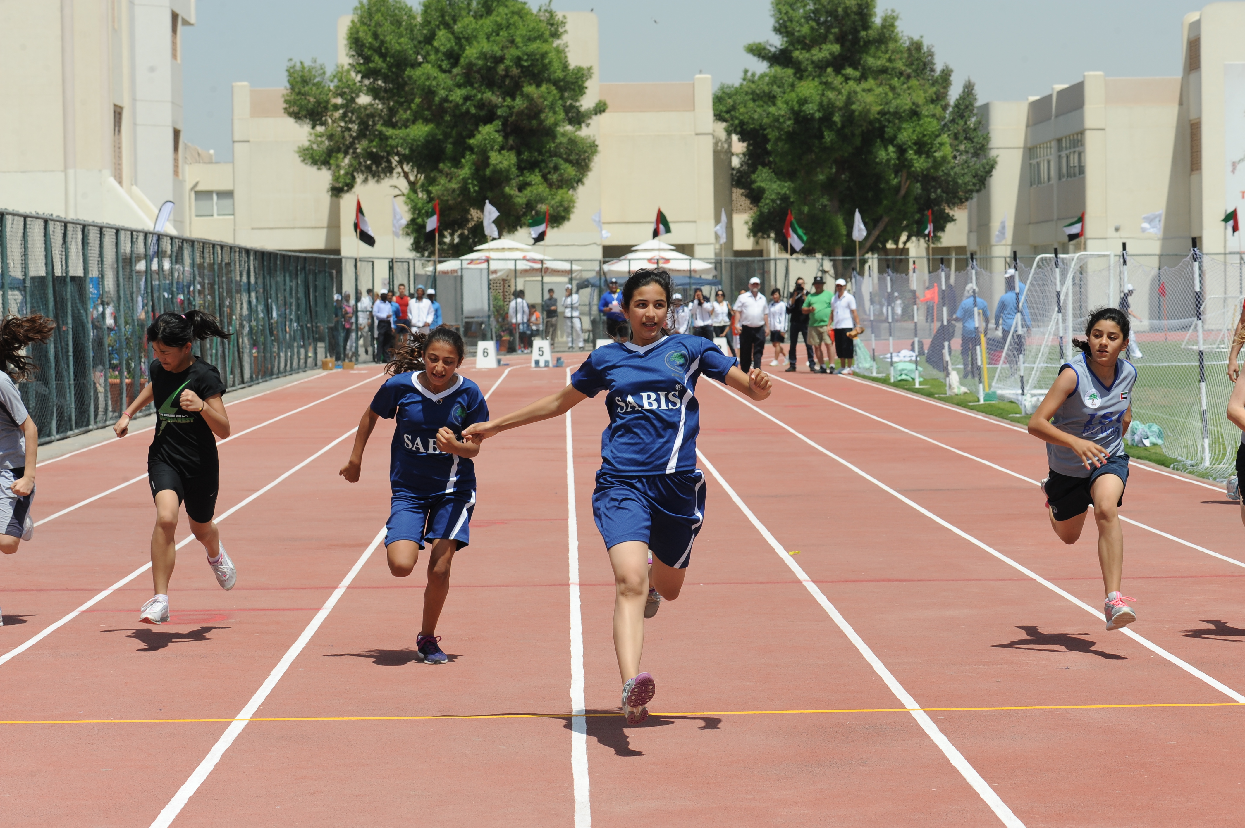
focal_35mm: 105
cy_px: 414
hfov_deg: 19.5
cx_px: 622
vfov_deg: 13.0
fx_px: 3629
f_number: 11
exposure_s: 1/800
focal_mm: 105
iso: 400
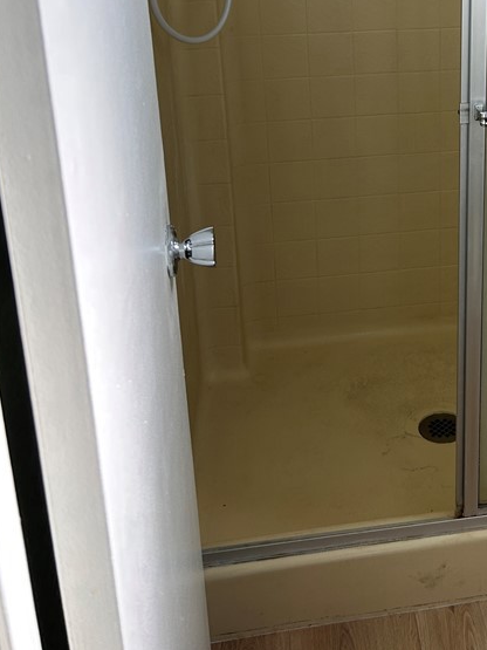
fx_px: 901
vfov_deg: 37.7
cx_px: 443
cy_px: 101
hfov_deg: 29.0
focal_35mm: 48
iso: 40
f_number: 1.5
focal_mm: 5.7
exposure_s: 1/168
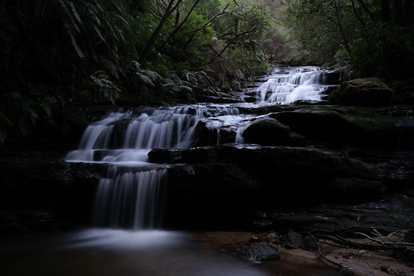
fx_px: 345
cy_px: 138
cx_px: 207
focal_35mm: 30
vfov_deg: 43.6
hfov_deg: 61.9
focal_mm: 20.2
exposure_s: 27
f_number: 6.4
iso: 800
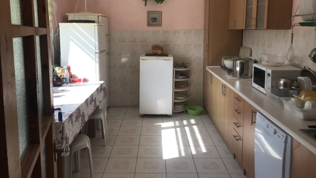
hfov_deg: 62.6
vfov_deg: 37.4
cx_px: 158
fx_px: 260
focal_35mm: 31
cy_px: 63
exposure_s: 1/380
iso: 20
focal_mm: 3.99
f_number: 1.8
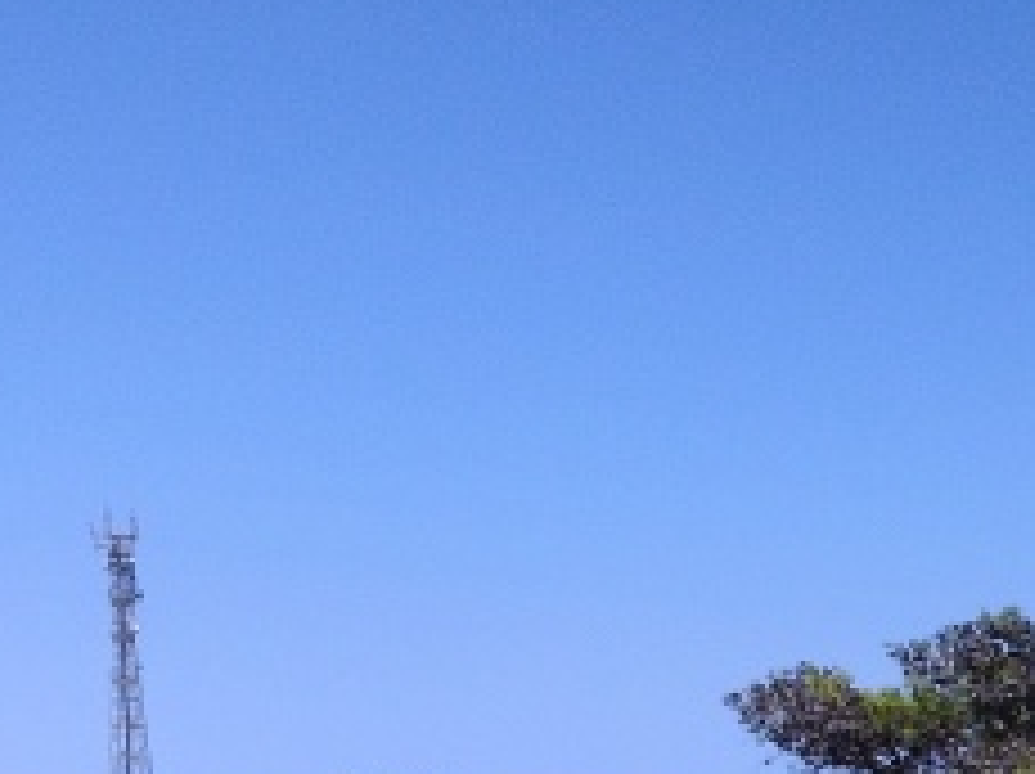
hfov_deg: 18.8
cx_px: 1714
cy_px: 1078
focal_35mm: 87
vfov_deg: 15.9
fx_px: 2599
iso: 100
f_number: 2.8
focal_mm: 3.61
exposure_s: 1/1473
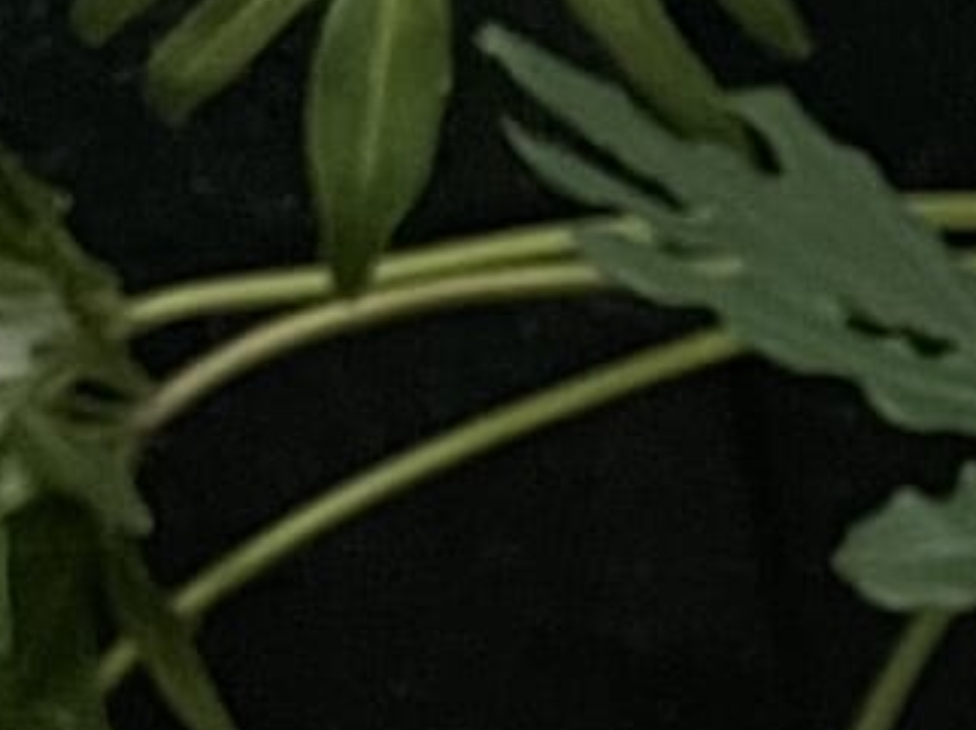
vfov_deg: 6.1
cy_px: 2859
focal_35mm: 207
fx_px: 5832
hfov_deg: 7.9
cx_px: 3204
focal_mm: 4.2
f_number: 1.6
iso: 250
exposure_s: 1/50
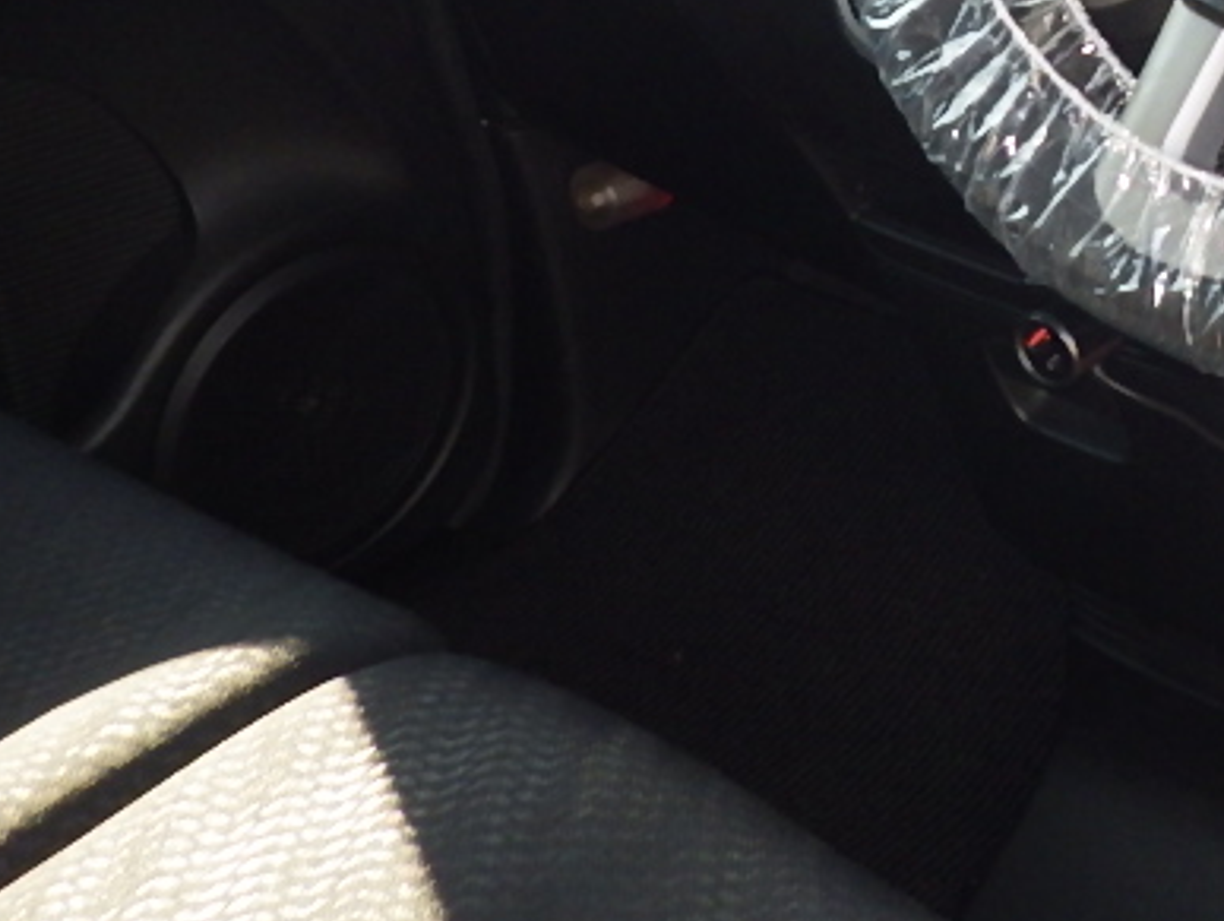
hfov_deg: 23.4
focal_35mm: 74
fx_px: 2619
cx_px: 1569
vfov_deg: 18.5
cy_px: -272
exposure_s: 1/160
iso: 250
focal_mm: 5
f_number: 3.5
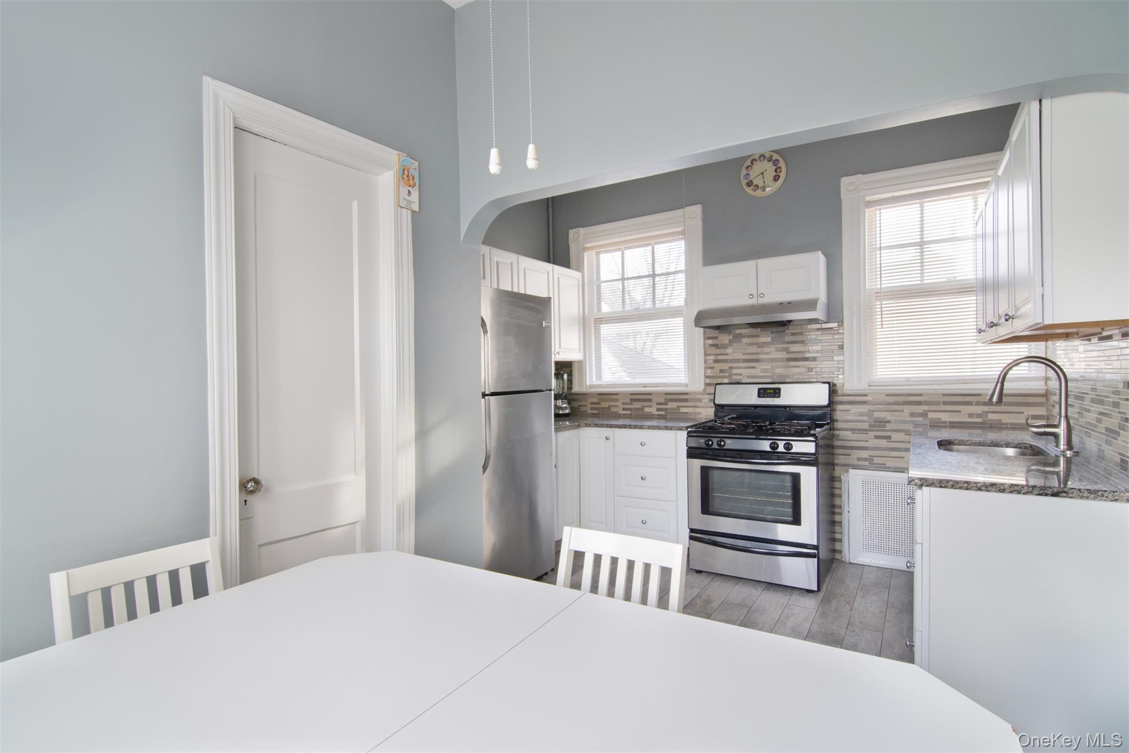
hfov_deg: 95.0
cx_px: 564
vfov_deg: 72.0
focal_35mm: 16
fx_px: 517
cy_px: 376
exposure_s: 1/40
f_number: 11
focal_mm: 11
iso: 640
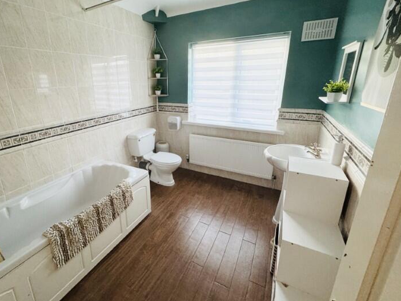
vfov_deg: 74.6
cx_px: 167
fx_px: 197
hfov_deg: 90.2
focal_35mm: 17
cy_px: 136
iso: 400
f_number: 2.2
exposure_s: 1/50
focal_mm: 2.22
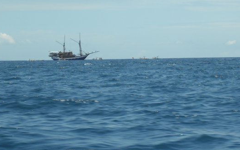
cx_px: 156
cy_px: 48
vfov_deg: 7.2
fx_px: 1196
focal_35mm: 183
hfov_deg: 11.4
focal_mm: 18.6
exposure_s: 1/100
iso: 100
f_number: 14.7
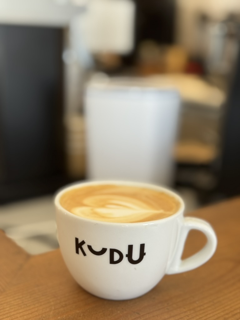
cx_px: 120
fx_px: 444
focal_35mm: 48
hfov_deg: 30.3
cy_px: 160
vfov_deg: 39.7
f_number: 1.78
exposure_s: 1/122
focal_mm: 6.76
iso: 50
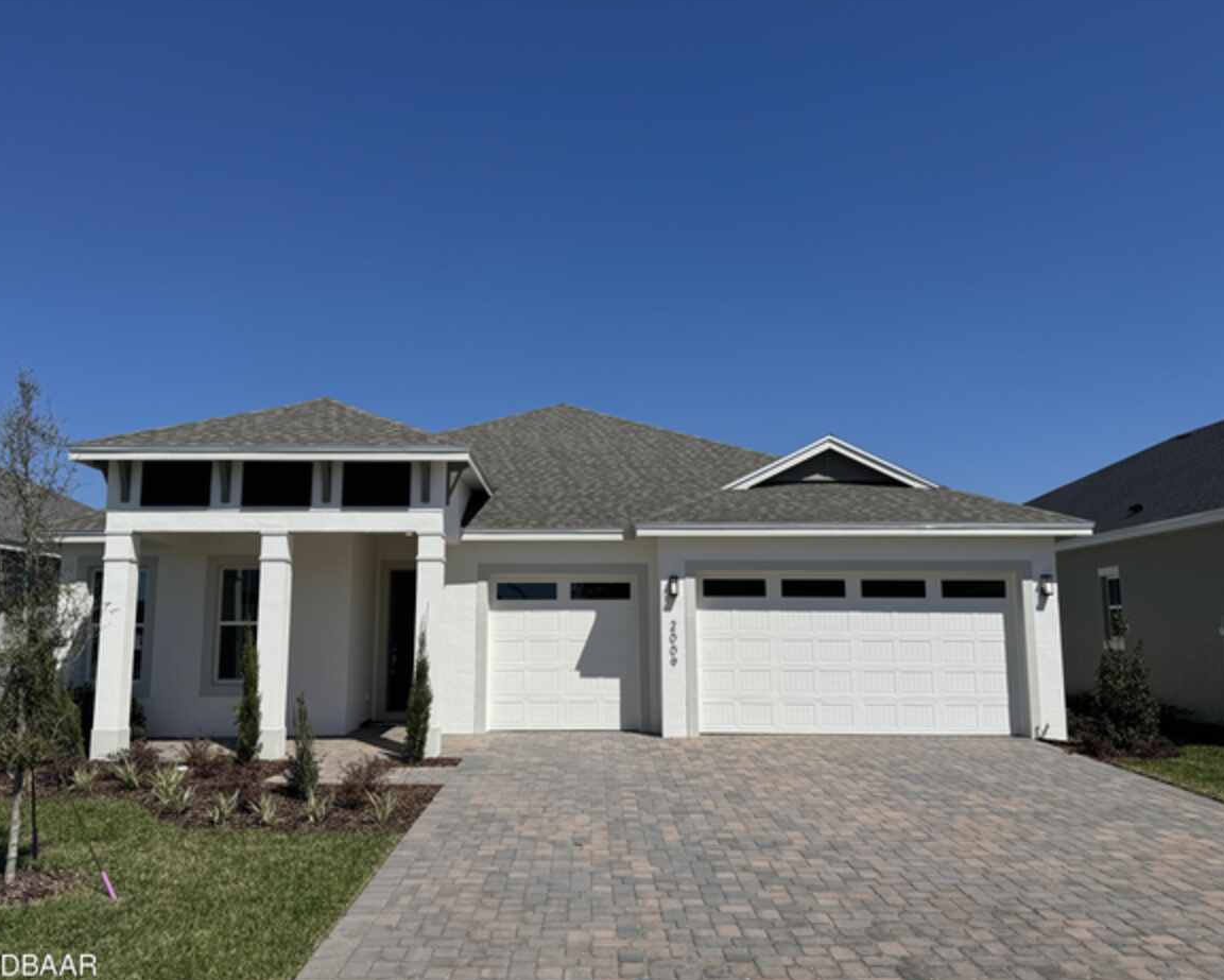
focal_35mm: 26
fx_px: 942
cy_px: 502
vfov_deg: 54.9
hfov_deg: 66.0
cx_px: 584
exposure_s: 1/9009
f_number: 1.78
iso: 80
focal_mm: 6.76
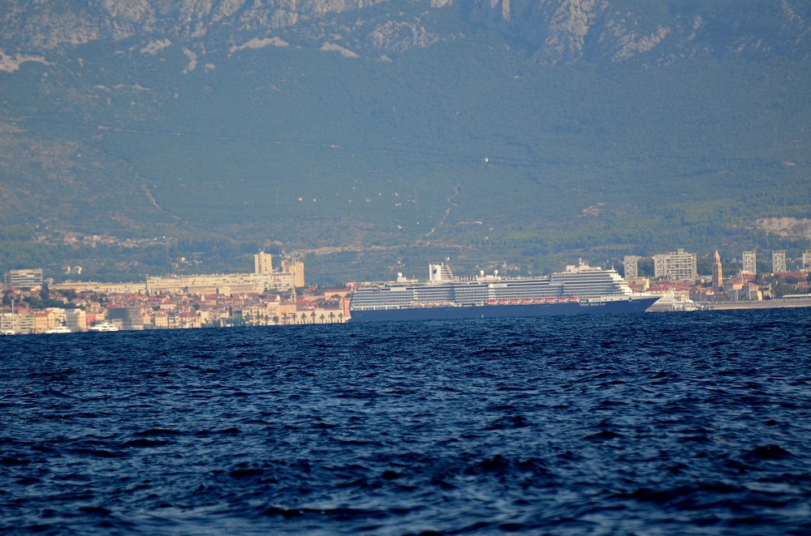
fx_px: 10113
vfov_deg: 3.0
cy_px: 268
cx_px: 406
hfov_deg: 4.6
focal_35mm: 450
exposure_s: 1/1600
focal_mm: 300
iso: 400
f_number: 5.6
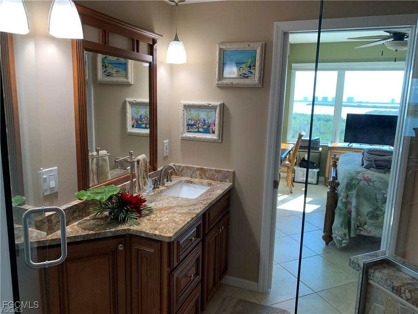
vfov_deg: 53.1
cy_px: 157
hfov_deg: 67.3
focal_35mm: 26
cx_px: 209
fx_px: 314
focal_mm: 4.25
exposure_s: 1/121
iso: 64
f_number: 1.8
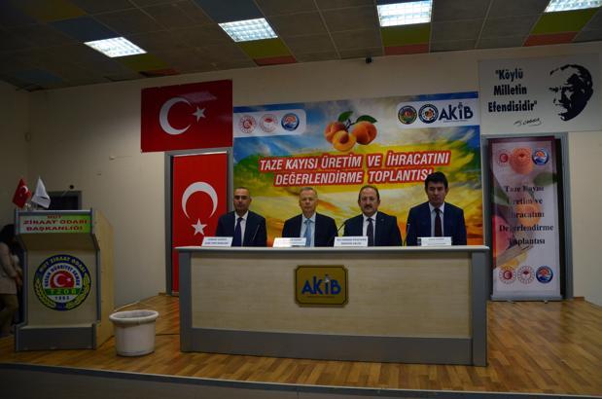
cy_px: 200
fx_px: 876
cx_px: 301
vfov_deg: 25.6
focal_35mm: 52
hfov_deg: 37.9
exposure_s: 1/60
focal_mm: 35
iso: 400
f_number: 4.5
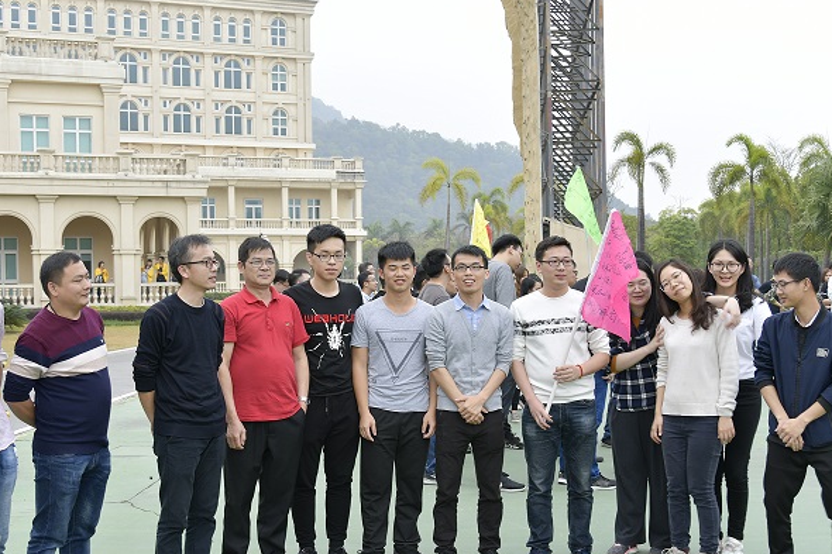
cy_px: 312
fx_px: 1063
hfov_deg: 42.7
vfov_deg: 29.2
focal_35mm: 46
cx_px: 393
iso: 100
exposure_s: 1/60
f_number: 5
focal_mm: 26
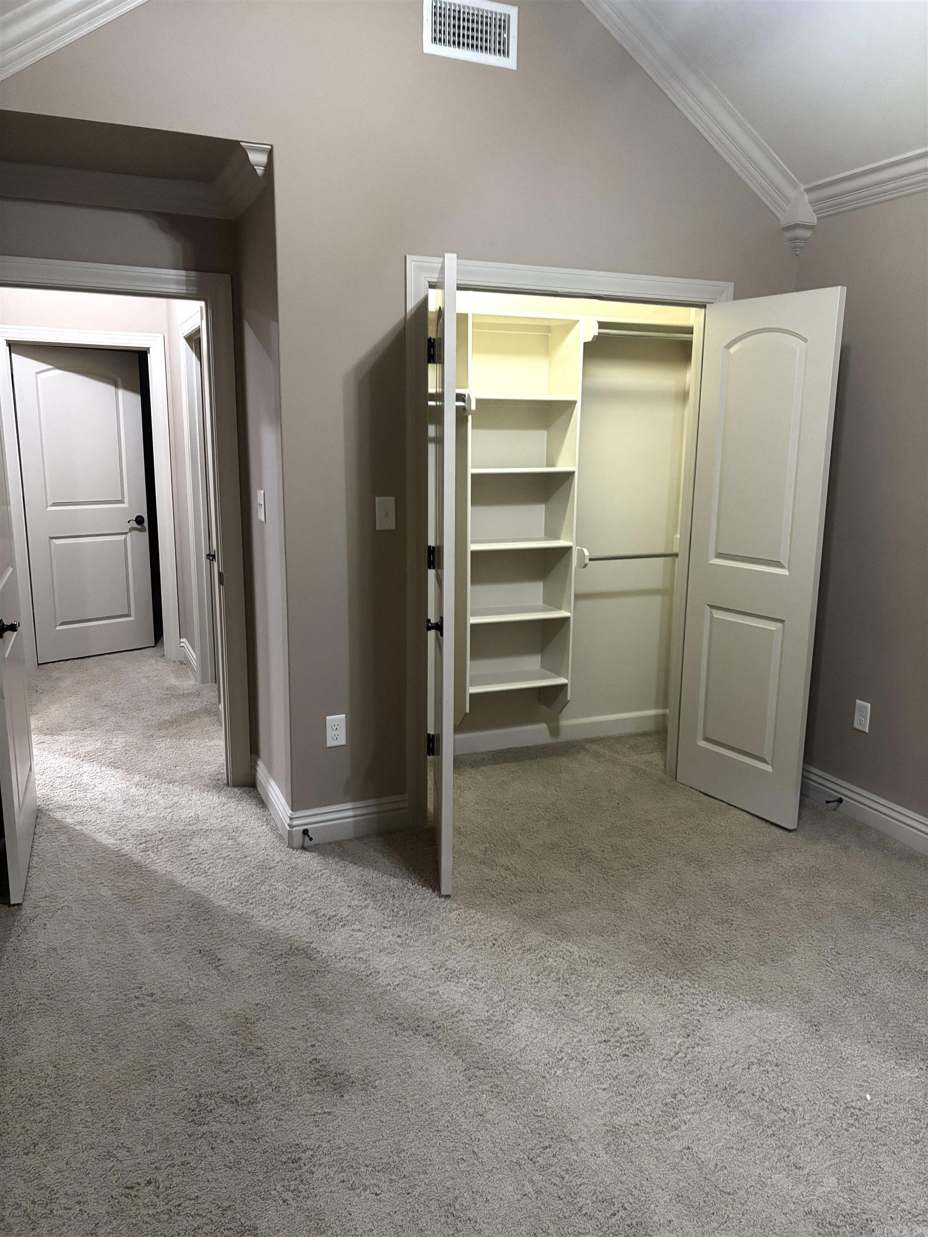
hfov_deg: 53.1
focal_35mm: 26
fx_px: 929
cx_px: 464
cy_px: 618
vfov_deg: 67.3
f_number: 1.6
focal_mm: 5.96
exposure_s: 1/30
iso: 640
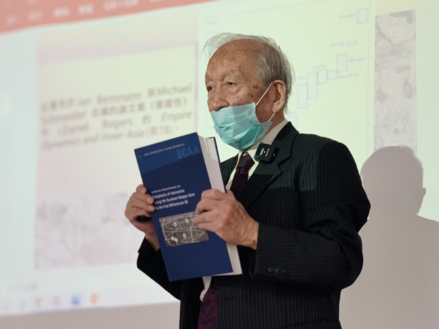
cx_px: 220
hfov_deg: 36.8
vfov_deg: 28.0
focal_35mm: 52
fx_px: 659
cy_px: 164
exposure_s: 1/60
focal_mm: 6
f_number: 2.4
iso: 125
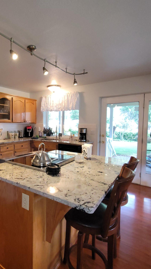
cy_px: 135
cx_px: 44
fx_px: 135
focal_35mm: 19
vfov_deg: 89.6
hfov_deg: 56.3
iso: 250
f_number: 2.2
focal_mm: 2.2
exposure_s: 1/60
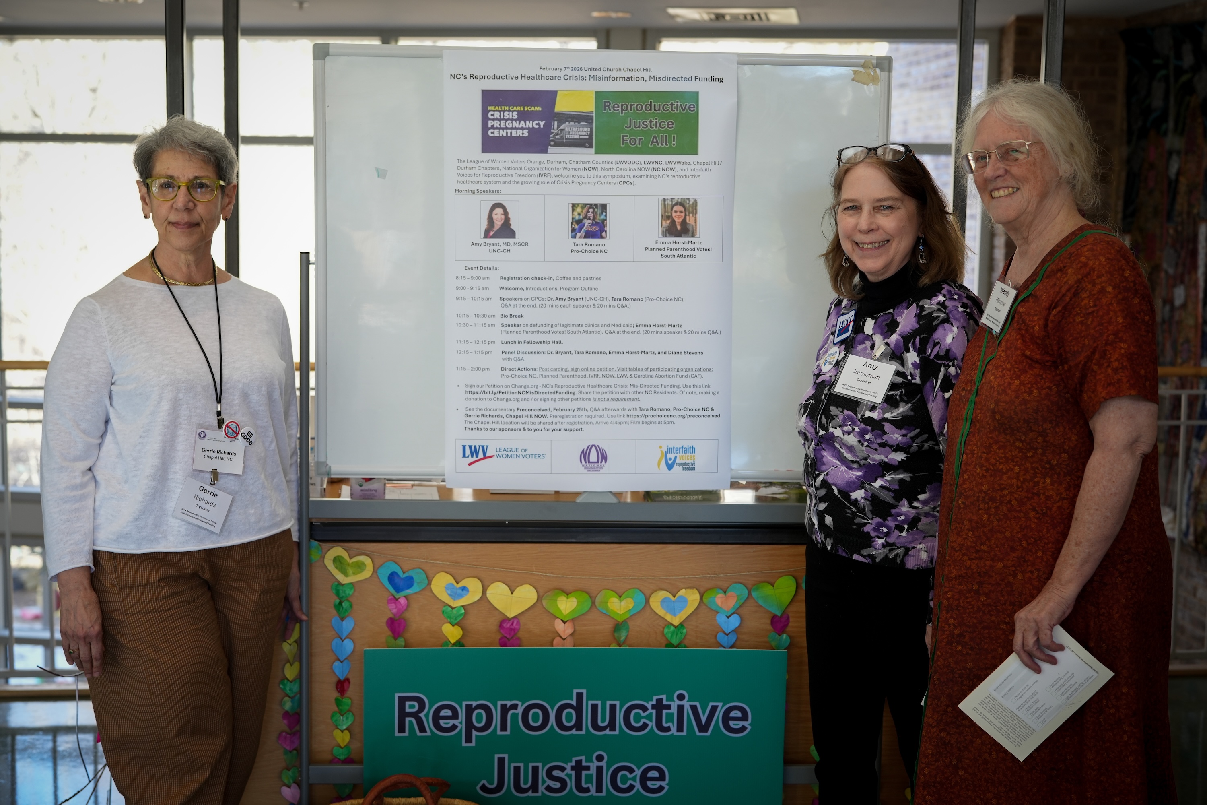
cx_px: 604
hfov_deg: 39.6
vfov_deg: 27.0
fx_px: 1676
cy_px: 402
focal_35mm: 50
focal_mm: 50
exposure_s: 1/160
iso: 500
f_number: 3.2
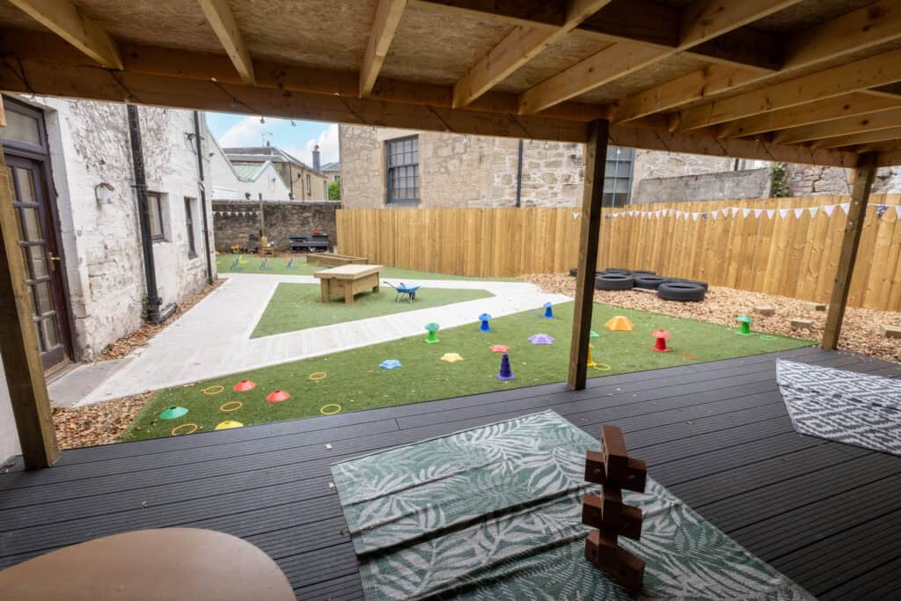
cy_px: 300
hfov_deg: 100.4
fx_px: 375
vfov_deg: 77.3
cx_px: 450
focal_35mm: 15
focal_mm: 10
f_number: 10
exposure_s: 1/6
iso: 125
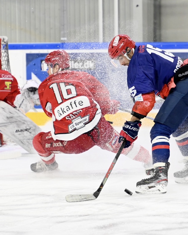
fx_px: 1822
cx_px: 112
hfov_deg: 5.9
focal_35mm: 262
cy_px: 118
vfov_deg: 7.4
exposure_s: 1/1000
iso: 4000
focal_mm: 185
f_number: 4
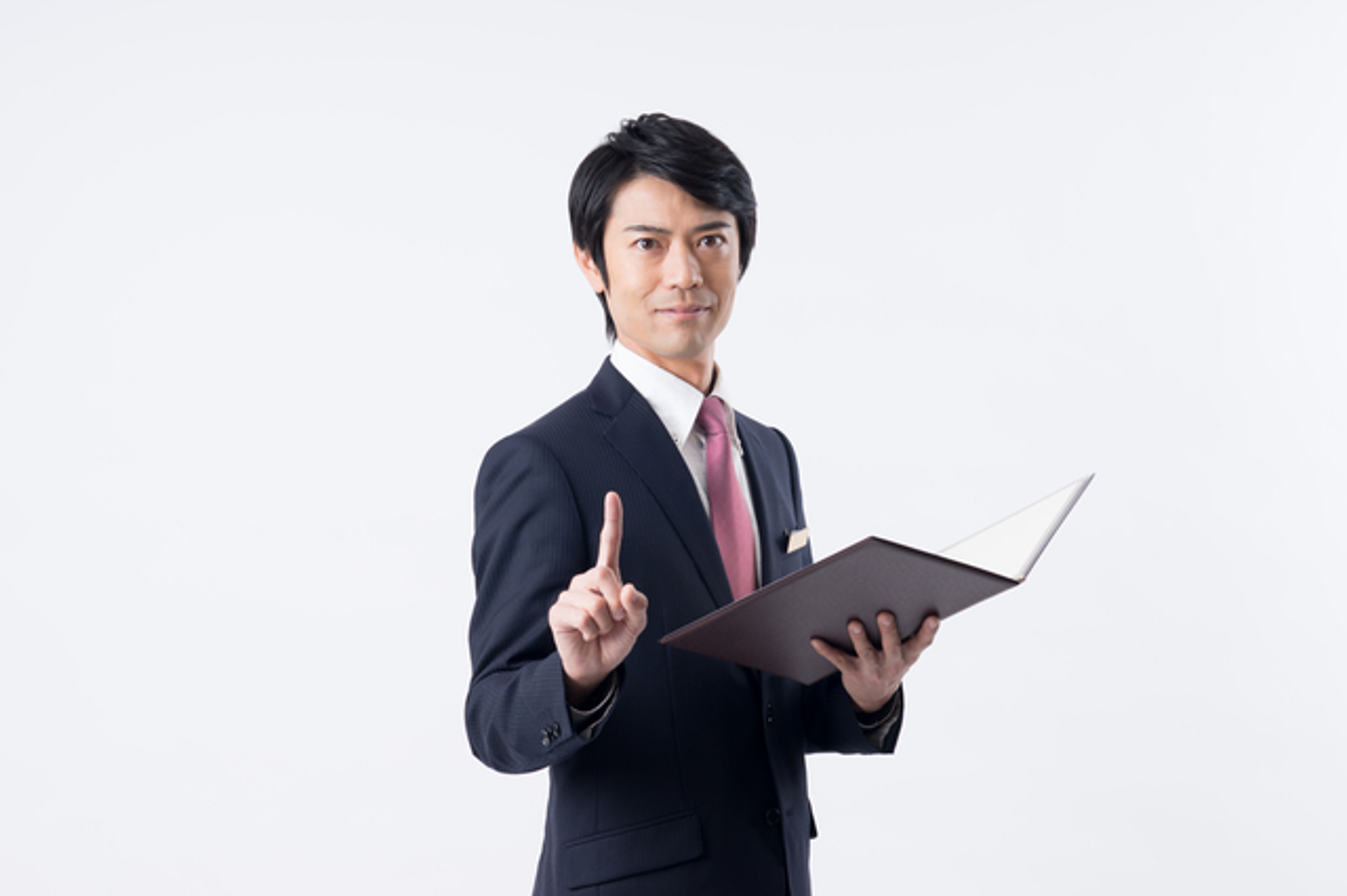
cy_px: 448
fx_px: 3179
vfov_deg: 16.1
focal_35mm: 85
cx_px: 674
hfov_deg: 23.9
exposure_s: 1/125
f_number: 9
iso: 100
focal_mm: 85
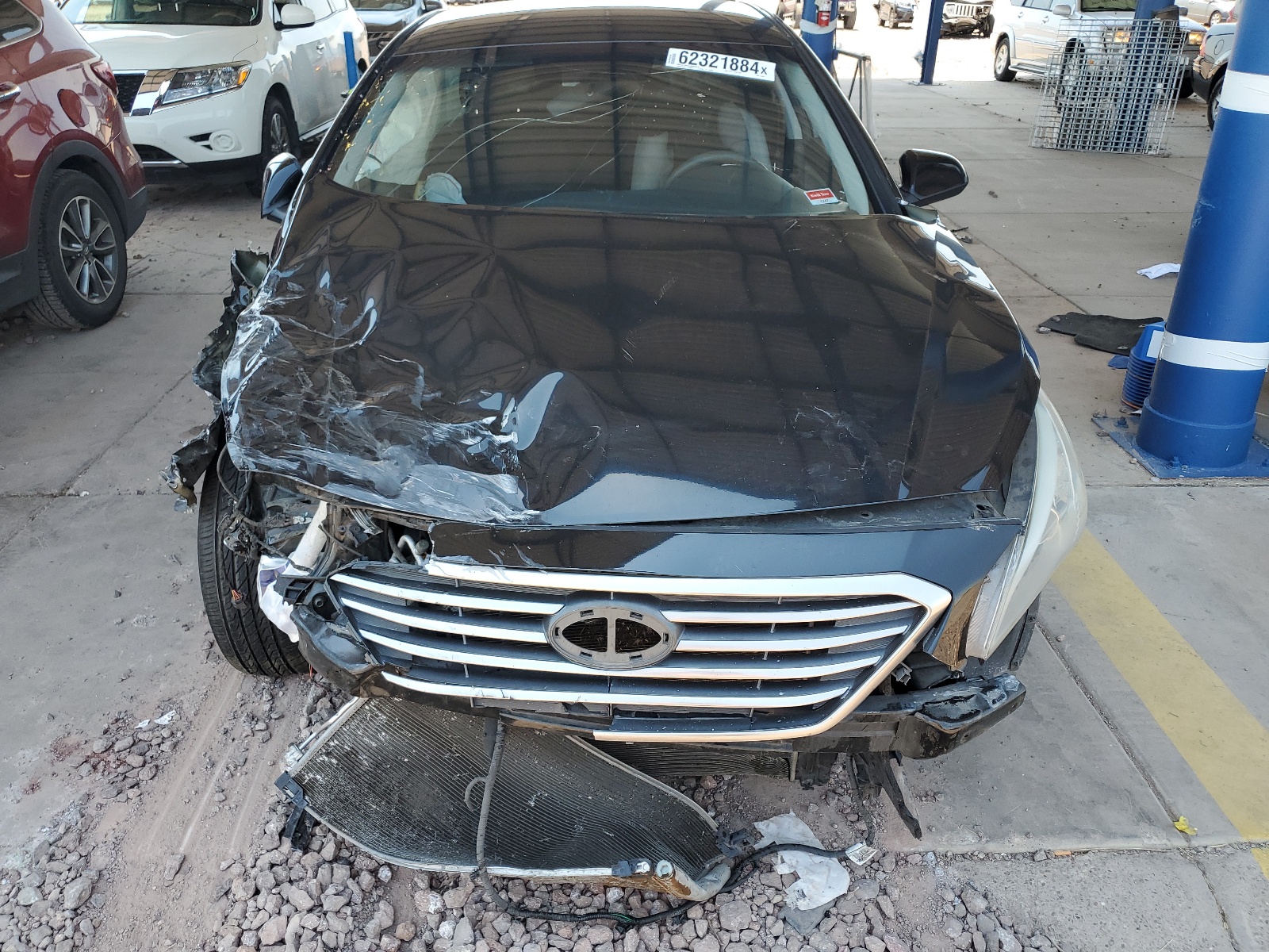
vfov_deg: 53.1
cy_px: 476
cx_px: 634
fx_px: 953
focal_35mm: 26
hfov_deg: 67.3
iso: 50
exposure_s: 1/500
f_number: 1.5
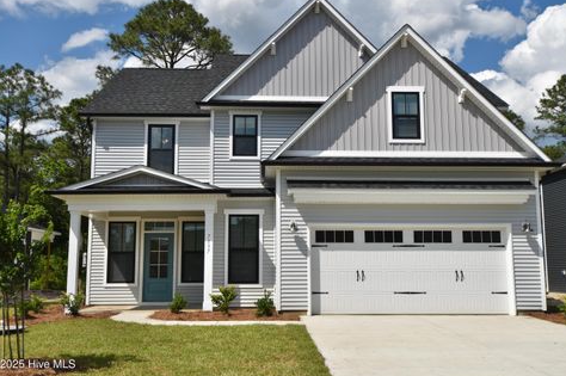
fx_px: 597
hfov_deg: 50.7
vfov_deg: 35.0
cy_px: 183
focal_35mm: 38
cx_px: 289
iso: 200
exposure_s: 1/800
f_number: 9
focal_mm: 24
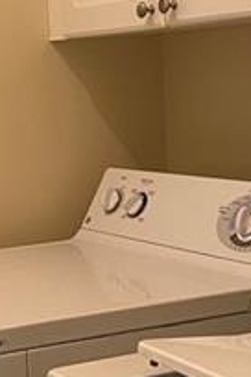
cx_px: 11
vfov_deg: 20.0
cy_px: 203
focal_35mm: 102
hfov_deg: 13.3
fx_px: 1067
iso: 125
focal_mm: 4.25
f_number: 1.8
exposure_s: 1/60
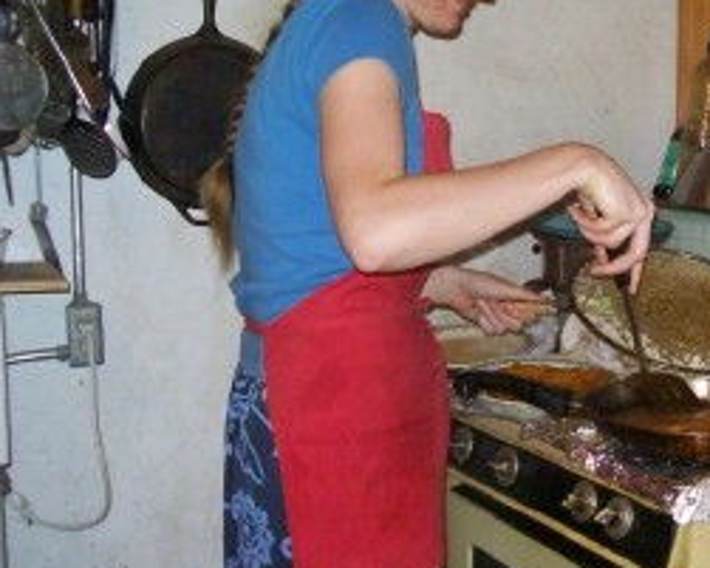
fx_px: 1177
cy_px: 216
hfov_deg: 33.2
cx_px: 495
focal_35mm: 56
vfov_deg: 27.1
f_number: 2.7
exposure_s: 1/64
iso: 160
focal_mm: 6
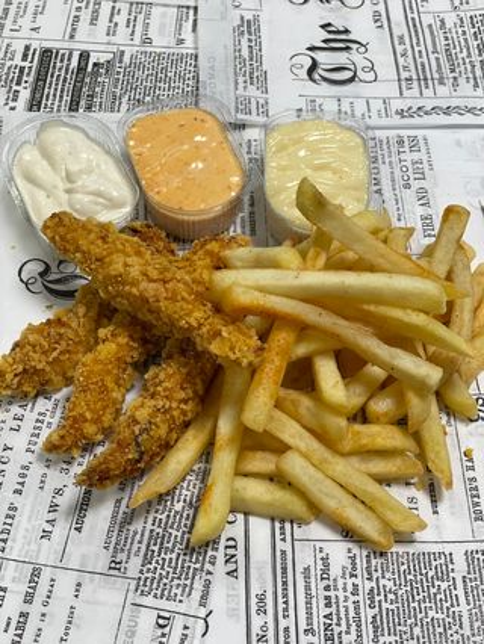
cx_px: 242
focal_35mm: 52
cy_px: 322
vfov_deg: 36.8
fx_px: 968
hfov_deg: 28.1
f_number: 2
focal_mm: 6
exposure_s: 1/100
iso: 80
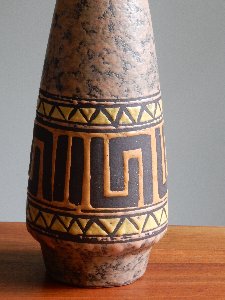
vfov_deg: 14.3
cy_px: 130
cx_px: 97
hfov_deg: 10.7
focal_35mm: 138
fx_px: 1196
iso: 400
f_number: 5.6
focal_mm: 20.9
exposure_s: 1/20
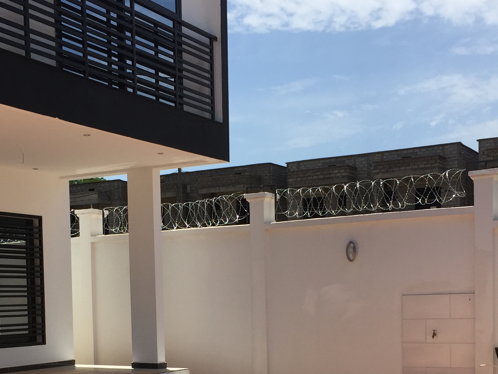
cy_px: 342
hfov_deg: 32.6
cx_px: 196
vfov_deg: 24.1
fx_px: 849
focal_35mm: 59
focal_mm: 4.15
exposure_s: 1/2326
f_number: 2.2
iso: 32
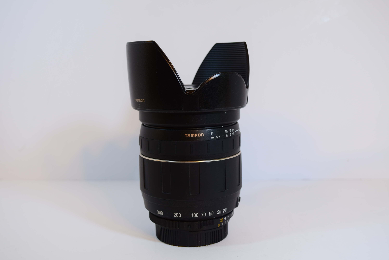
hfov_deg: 43.6
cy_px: 130
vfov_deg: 29.9
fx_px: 487
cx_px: 194
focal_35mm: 45
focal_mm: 30
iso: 400
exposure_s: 1/40
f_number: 7.1
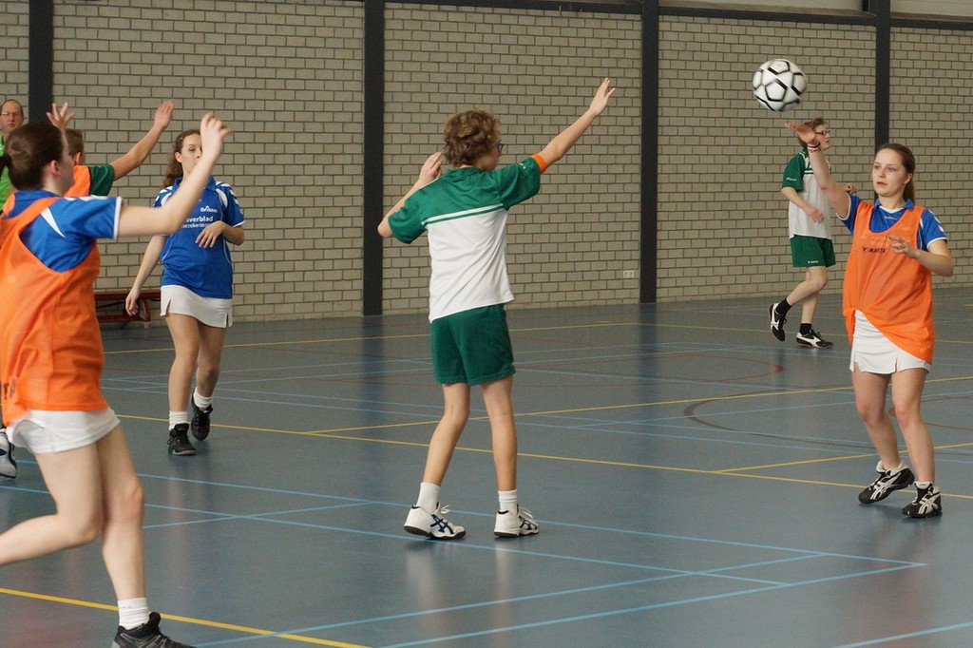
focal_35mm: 75
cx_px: 486
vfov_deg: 18.2
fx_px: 2026
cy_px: 324
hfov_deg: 27.0
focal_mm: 50
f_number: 5.6
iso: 1250
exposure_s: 1/250
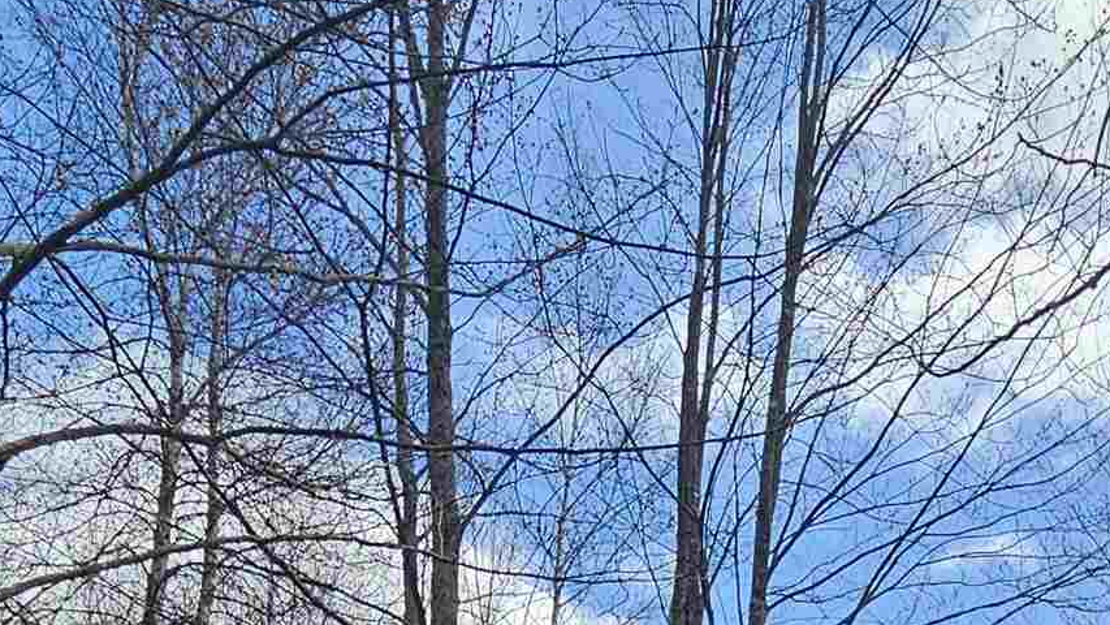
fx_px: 1501
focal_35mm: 51
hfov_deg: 39.2
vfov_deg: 18.0
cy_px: 1169
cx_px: 868
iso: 50
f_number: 2.2
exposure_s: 1/2175
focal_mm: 2.2
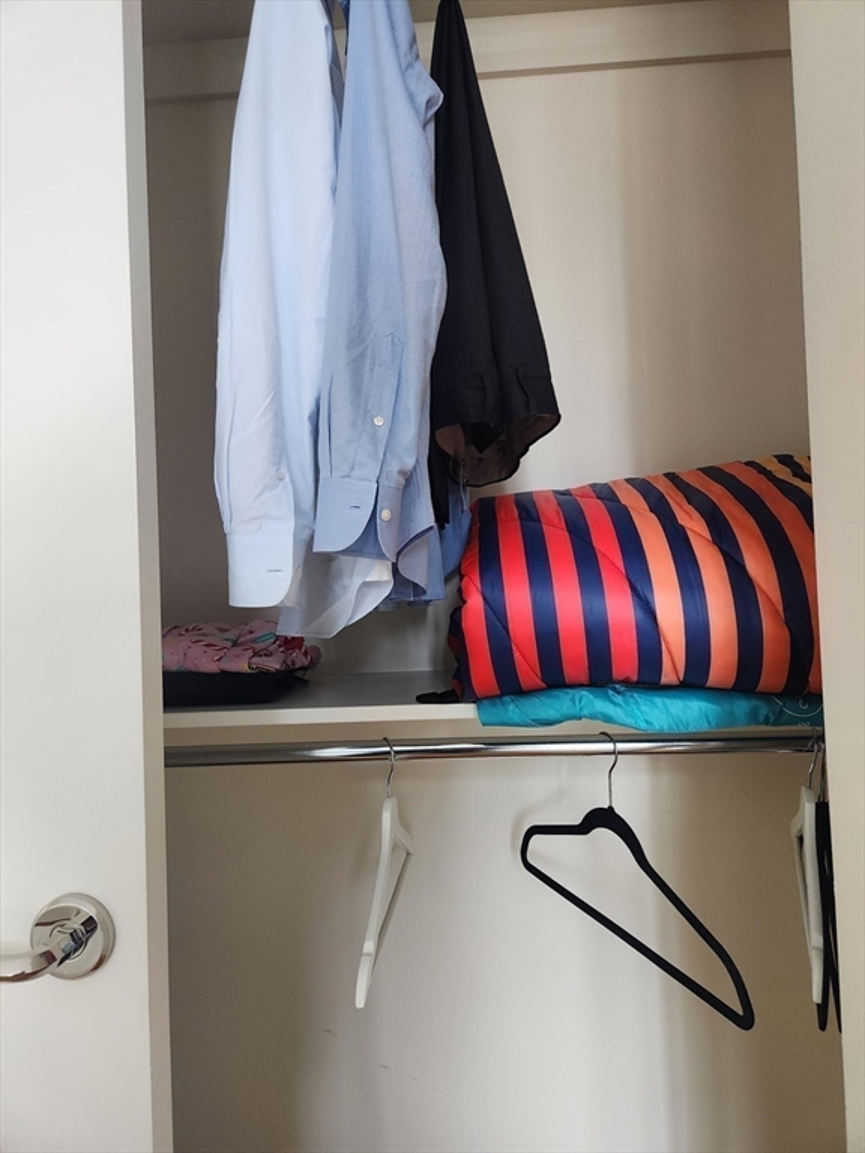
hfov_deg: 58.9
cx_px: 432
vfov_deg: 73.9
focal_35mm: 23
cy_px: 576
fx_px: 766
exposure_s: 1/120
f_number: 1.8
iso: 320
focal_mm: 5.4
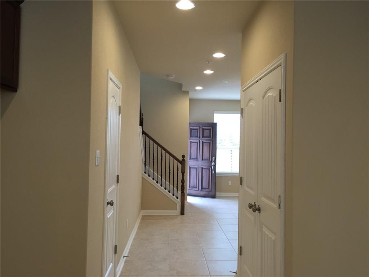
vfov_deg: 48.2
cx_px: 184
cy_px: 138
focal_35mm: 29
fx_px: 309
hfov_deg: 61.7
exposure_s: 1/30
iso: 50
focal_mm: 4.15
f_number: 2.2
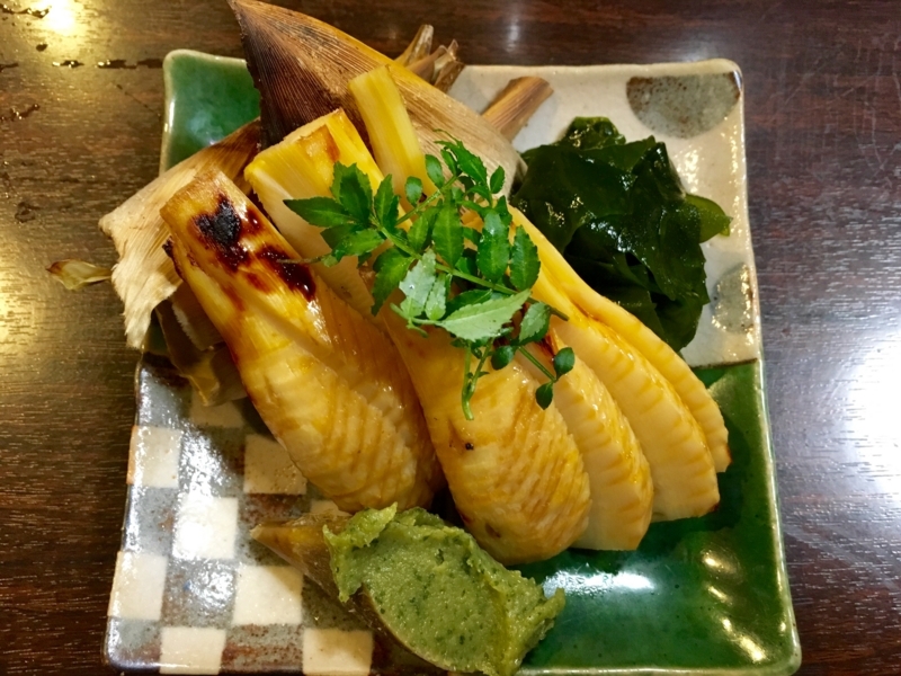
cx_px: 450
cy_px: 338
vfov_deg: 48.2
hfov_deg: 61.7
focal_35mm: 29
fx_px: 755
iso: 160
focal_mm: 4.15
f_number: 2.2
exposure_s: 1/30
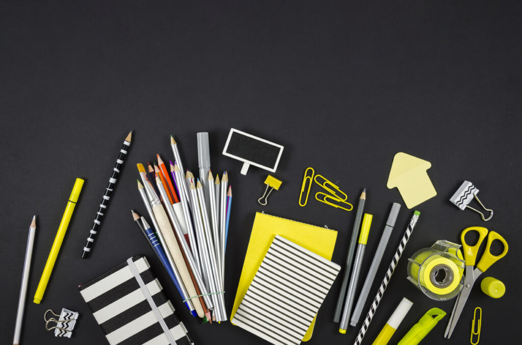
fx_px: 608
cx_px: 261
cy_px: 172
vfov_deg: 31.7
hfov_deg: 46.5
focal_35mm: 42
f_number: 5.6
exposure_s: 1/15
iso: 100
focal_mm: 28
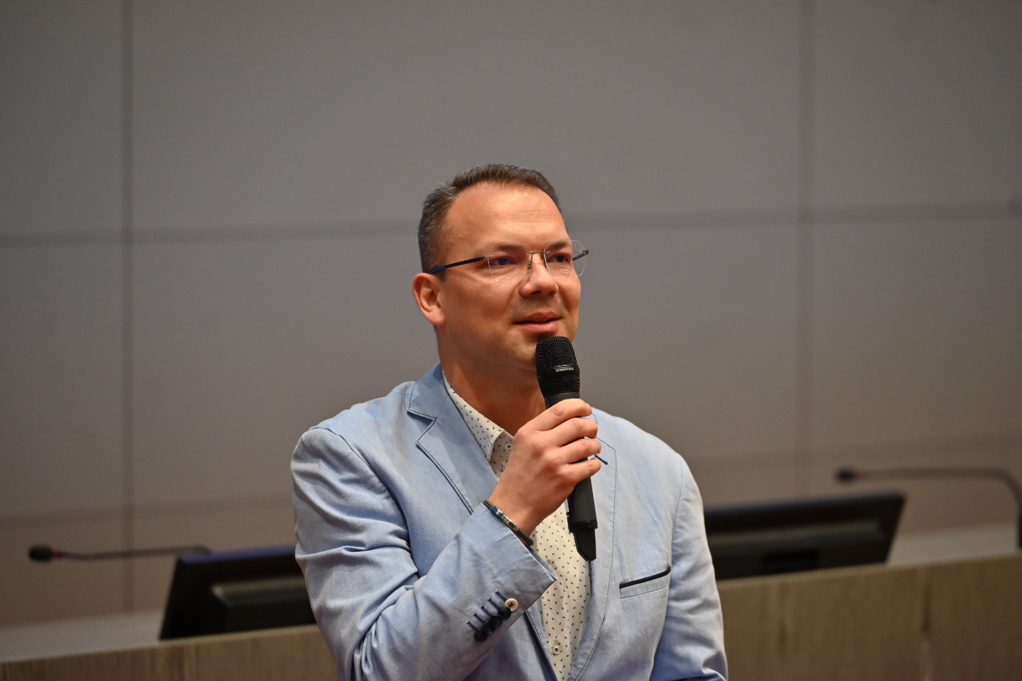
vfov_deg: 10.5
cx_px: 511
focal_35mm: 130
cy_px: 340
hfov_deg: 15.8
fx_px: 3690
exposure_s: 1/250
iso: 2200
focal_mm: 130
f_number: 2.8
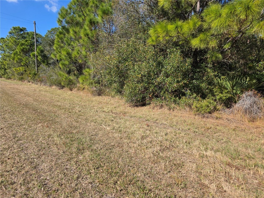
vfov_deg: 58.9
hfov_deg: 73.9
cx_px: 132
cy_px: 99
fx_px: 175
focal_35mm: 23
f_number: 1.7
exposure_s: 1/4766
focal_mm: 6.3
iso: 80
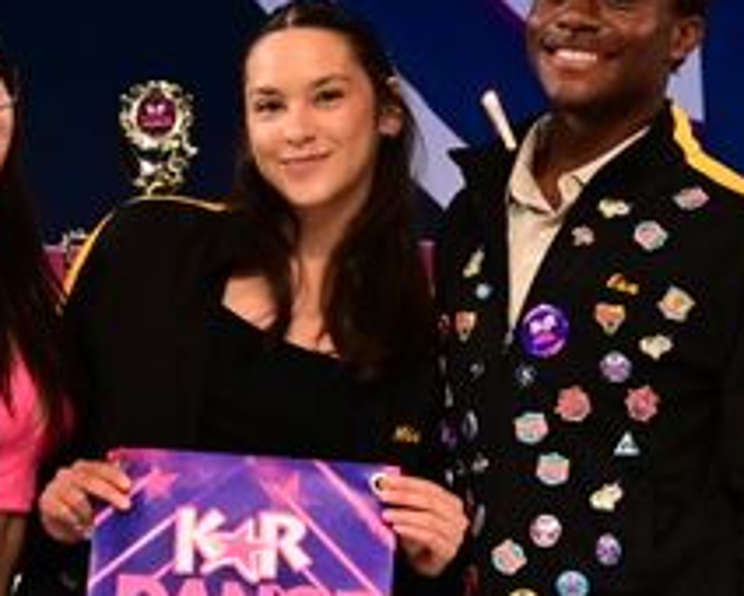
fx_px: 10226
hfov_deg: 4.2
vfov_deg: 3.3
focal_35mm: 464
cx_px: 505
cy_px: 11
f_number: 3.5
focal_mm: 70
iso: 2500
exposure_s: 1/800
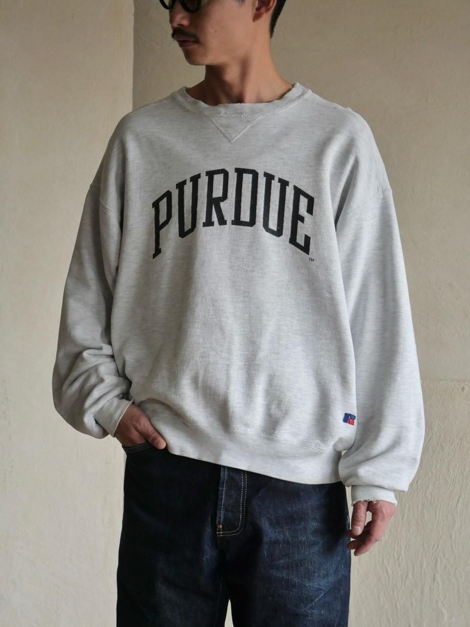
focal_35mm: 88
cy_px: 314
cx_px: 235
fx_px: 1593
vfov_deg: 22.3
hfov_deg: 16.8
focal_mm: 44
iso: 800
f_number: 3.9
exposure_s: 1/100
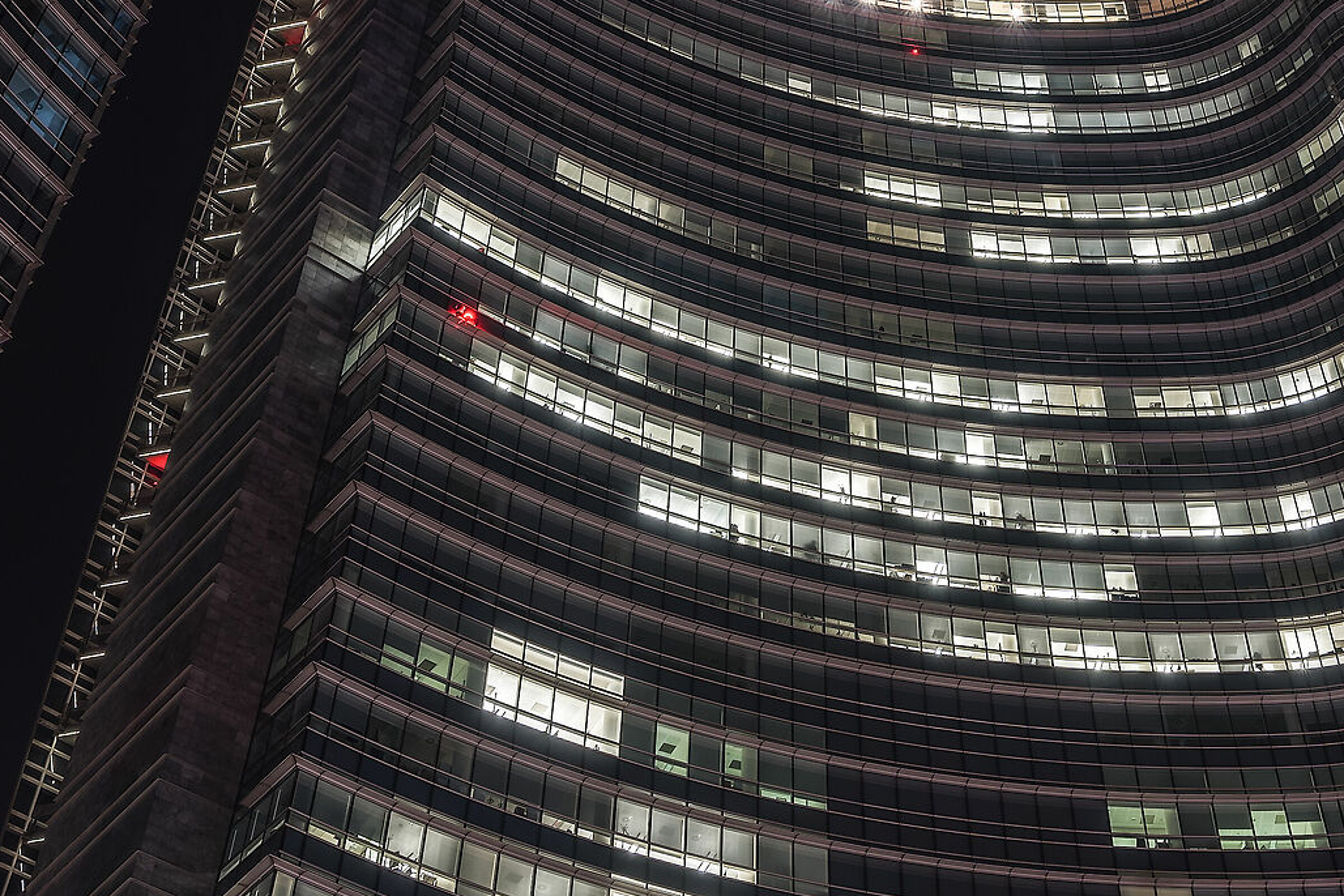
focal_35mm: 56
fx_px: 2091
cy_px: 145
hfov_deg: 35.5
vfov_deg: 23.7
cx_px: 792
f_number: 8
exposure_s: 30
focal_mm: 16
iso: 100
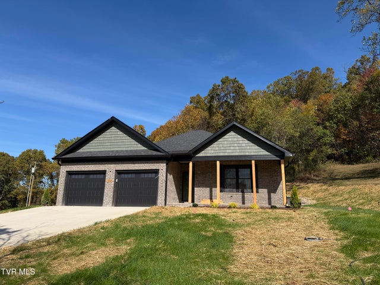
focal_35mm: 24
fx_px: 263
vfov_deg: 56.8
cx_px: 190
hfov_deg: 71.6
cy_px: 142
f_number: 1.78
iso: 80
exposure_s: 1/4405
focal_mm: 6.76
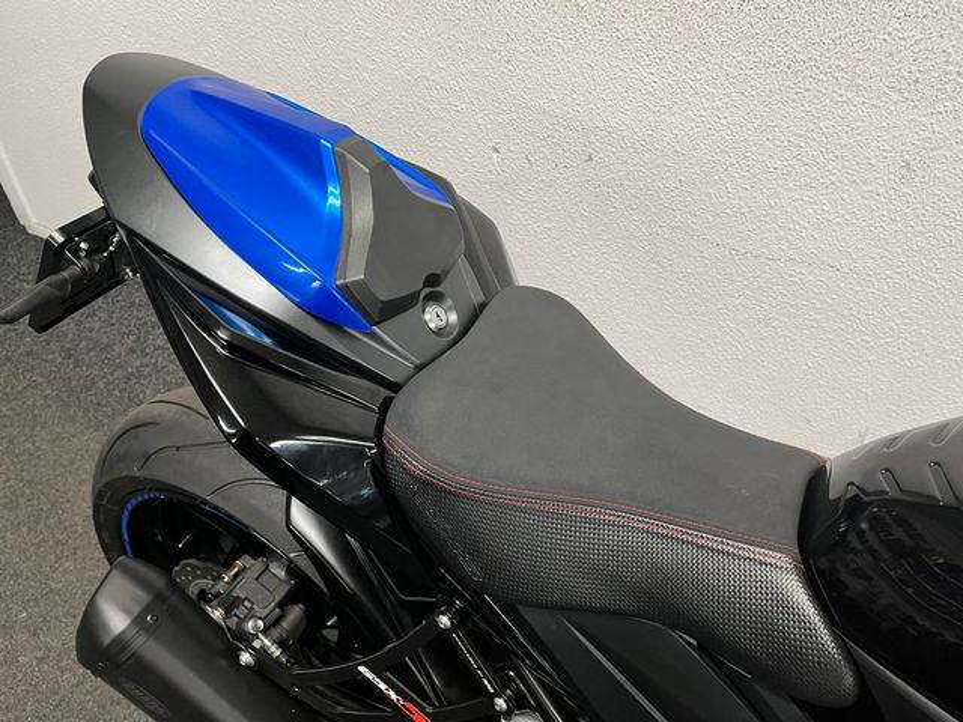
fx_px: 723
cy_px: 361
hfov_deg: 67.3
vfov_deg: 53.1
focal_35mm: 26
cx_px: 482
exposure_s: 1/50
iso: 100
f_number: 1.6
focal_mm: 5.1
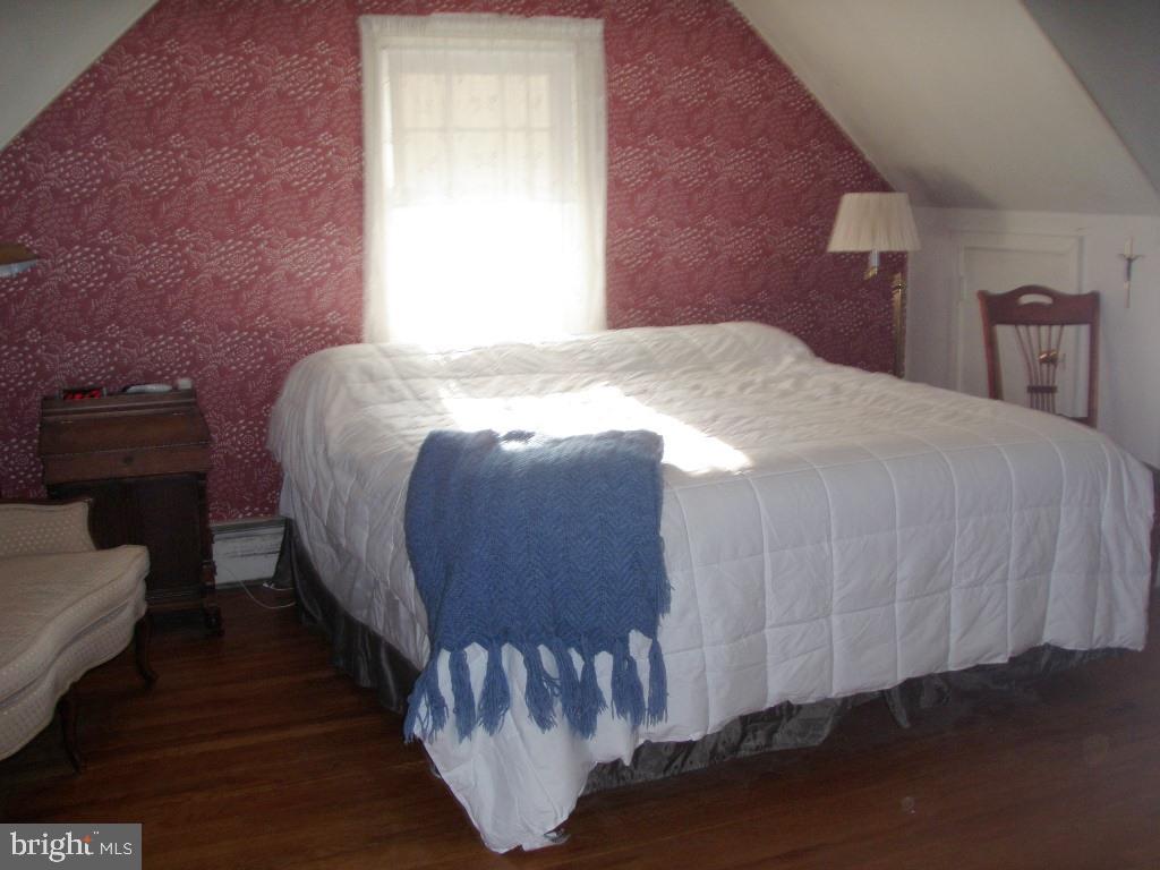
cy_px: 435
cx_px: 580
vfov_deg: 37.7
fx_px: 1273
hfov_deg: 49.0
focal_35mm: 38
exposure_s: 1/30
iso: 100
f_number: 3.5
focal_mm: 6.7
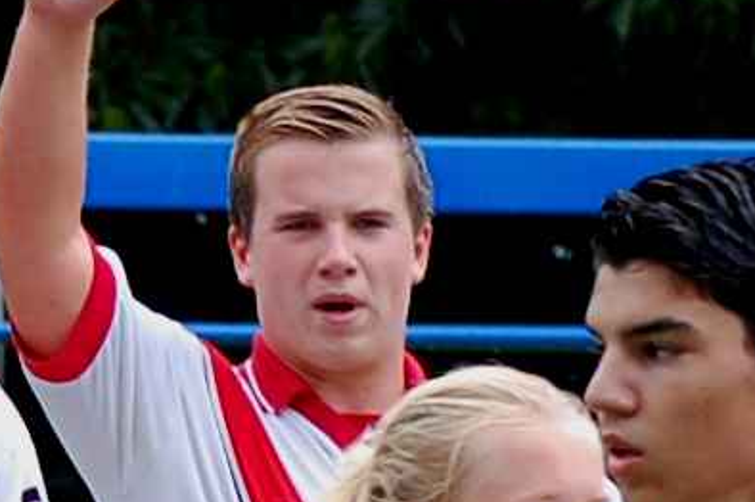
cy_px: 890
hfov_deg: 3.5
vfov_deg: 2.3
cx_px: 341
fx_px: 12237
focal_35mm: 584
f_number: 5.6
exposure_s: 1/500
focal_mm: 82
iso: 400
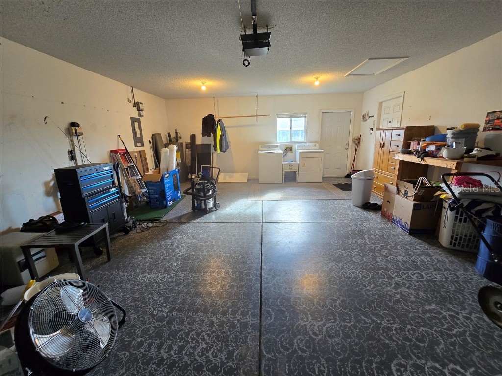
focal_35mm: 13
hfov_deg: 106.2
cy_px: 188
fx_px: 189
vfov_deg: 89.9
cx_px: 251
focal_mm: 2.2
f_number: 2.2
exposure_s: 1/60
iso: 125
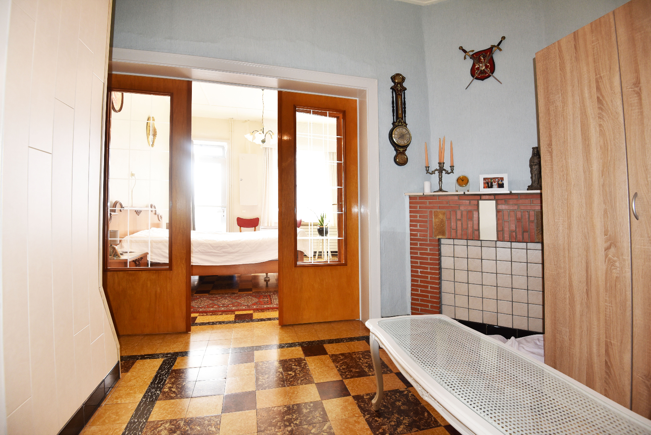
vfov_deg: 73.9
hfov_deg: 96.7
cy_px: 218
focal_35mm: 16
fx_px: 290
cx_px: 326
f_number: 5.6
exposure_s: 1/125
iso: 560
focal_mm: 16
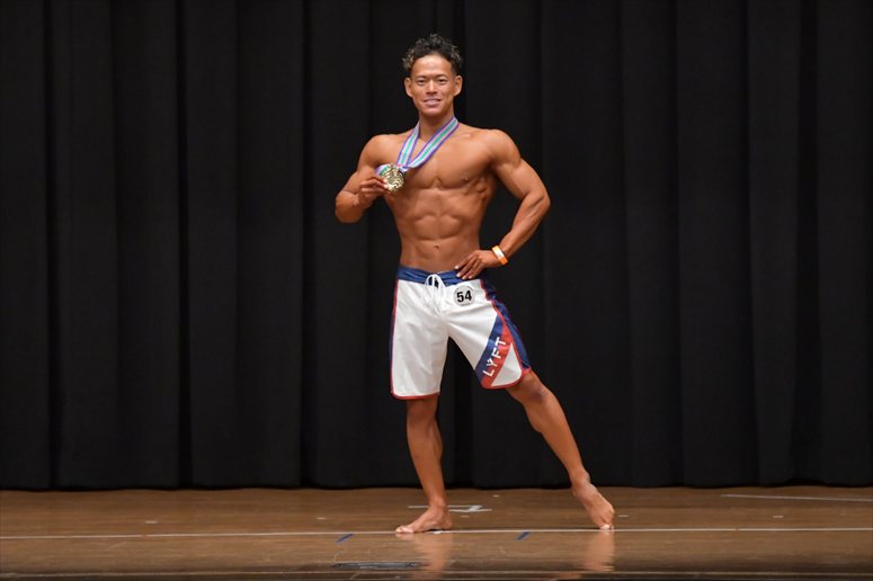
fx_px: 5817
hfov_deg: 8.6
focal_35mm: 240
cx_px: 436
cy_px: 290
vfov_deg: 5.7
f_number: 5.6
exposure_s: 1/400
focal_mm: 160
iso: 6400
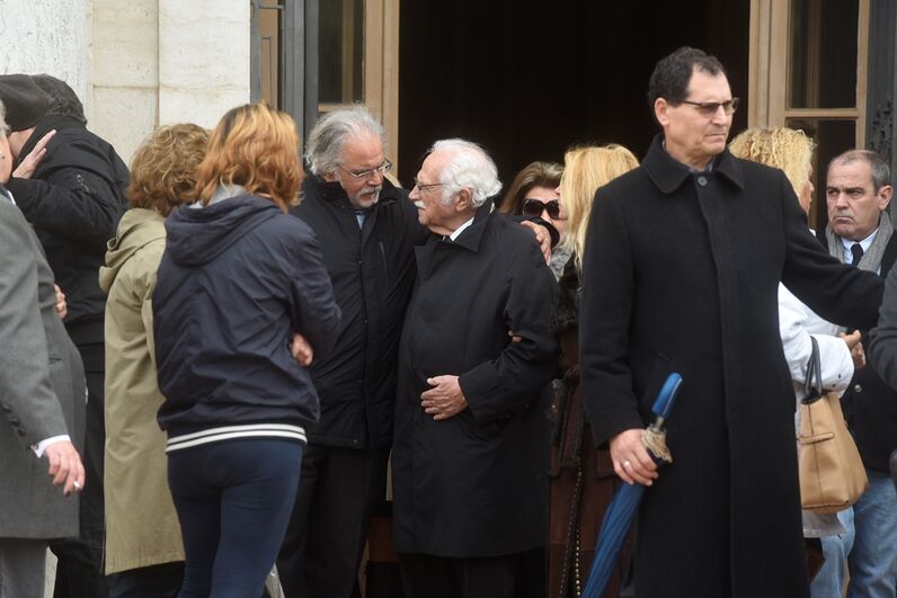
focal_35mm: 200
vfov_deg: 6.9
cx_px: 448
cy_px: 299
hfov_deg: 10.3
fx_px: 4984
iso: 800
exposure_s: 1/640
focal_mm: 200
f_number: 5.6
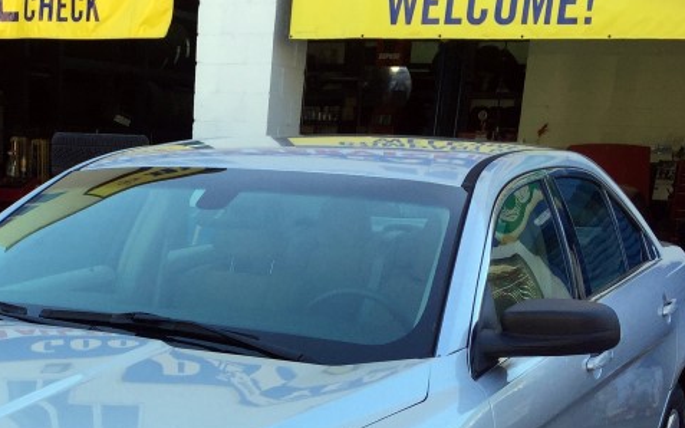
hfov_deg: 30.1
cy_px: 529
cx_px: 112
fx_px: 1232
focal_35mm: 66
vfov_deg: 18.6
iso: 32
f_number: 2.2
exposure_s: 1/430
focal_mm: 4.15
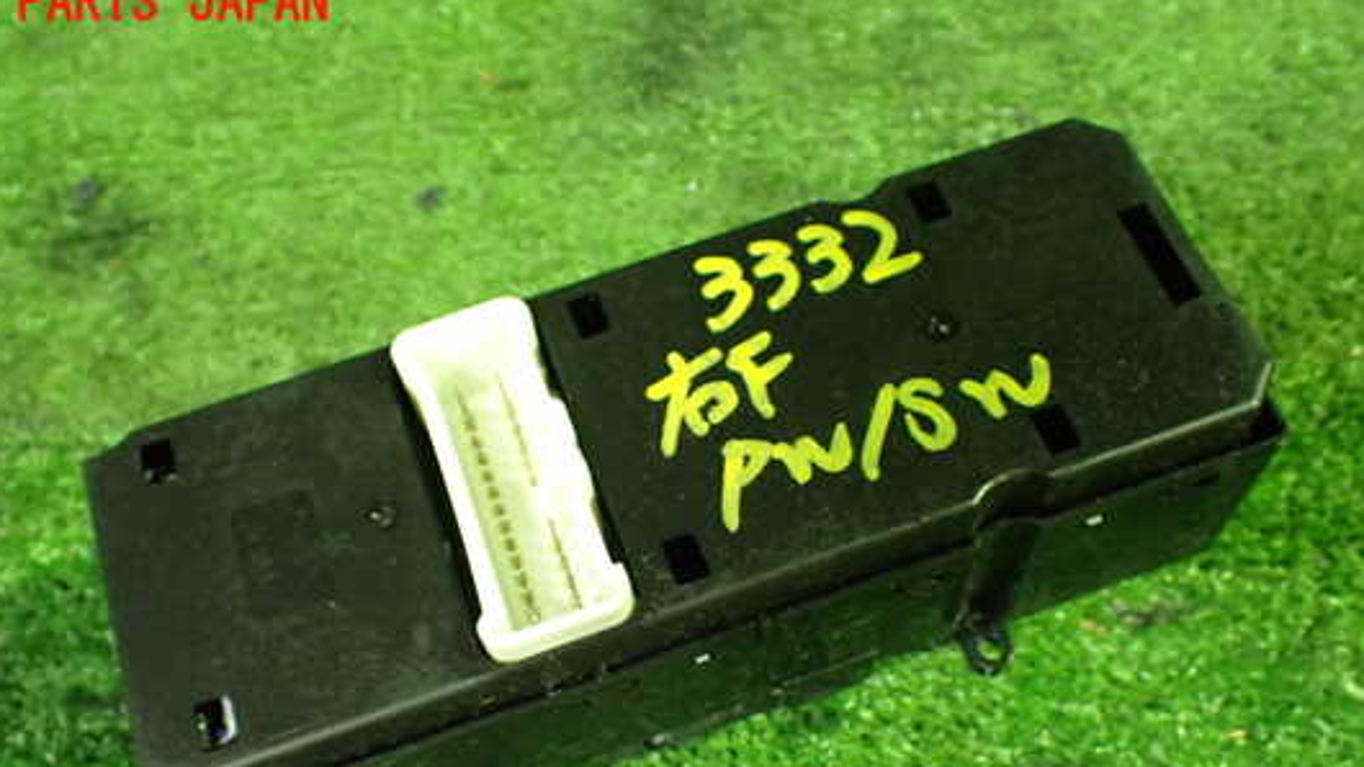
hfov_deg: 54.0
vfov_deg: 31.5
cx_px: 633
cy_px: 551
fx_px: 1338
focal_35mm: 37
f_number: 2.3
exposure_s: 1/30
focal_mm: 5.4
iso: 1000
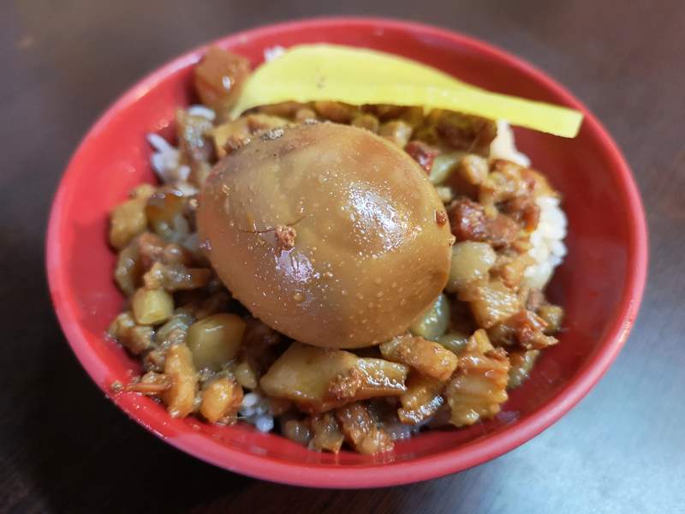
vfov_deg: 51.4
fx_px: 534
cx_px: 342
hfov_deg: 65.3
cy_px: 257
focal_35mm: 27
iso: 500
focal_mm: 3.95
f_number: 1.8
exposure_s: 1/20
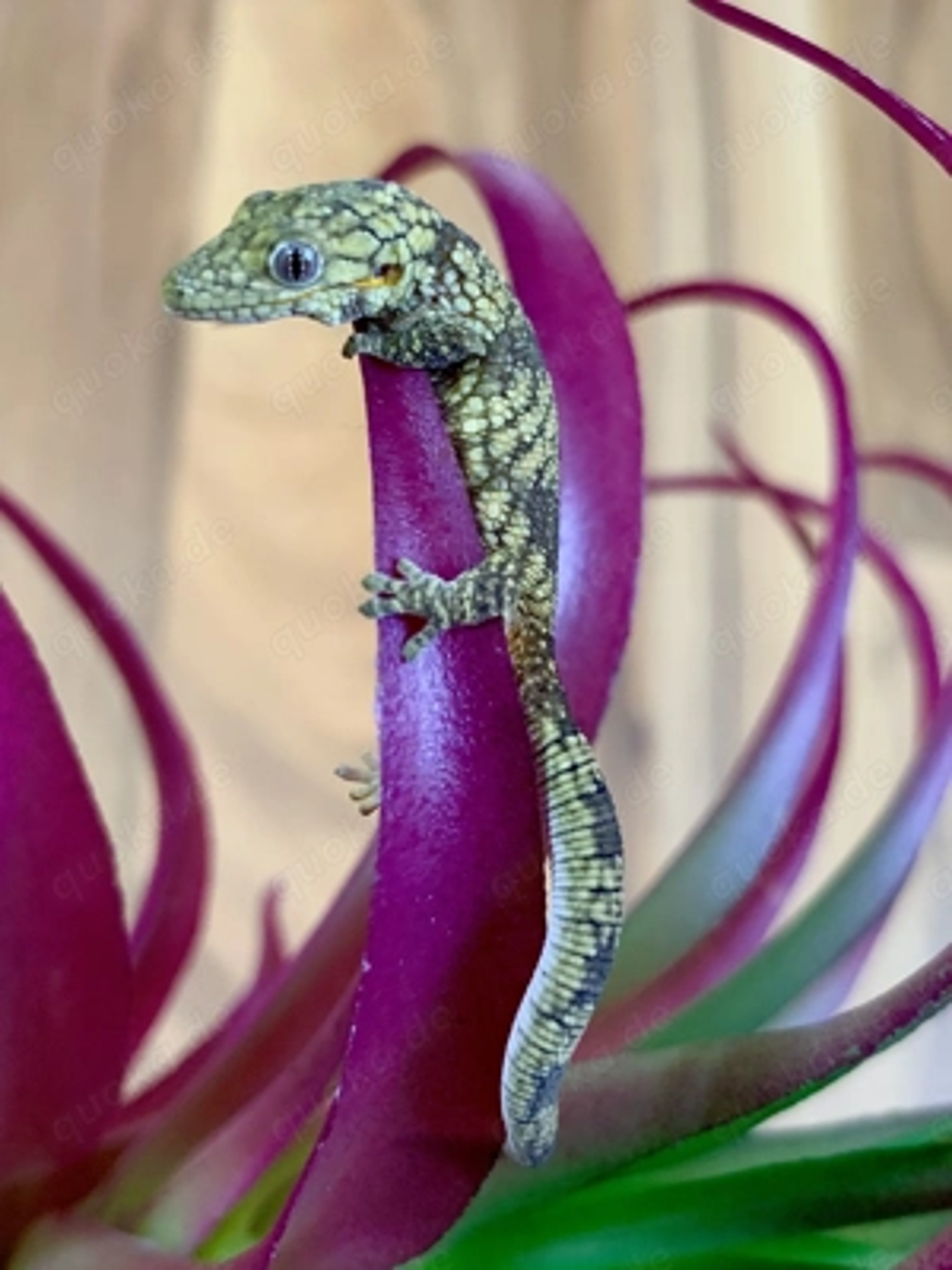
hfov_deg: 53.1
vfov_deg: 67.3
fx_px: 953
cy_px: 635
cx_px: 476
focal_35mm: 26
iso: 100
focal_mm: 4.25
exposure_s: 1/50
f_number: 1.8
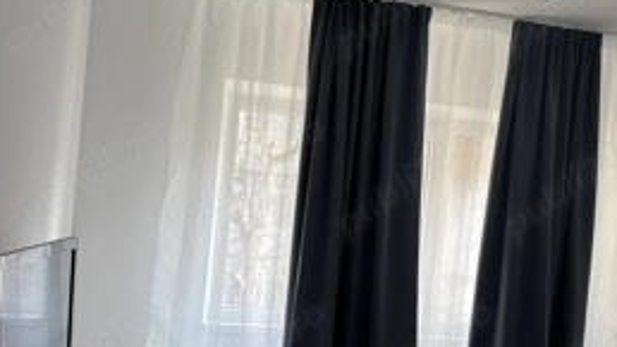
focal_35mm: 44
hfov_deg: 46.4
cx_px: 330
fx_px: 720
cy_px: 218
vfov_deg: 27.0
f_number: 1.6
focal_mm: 5.96
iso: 40
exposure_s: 1/100
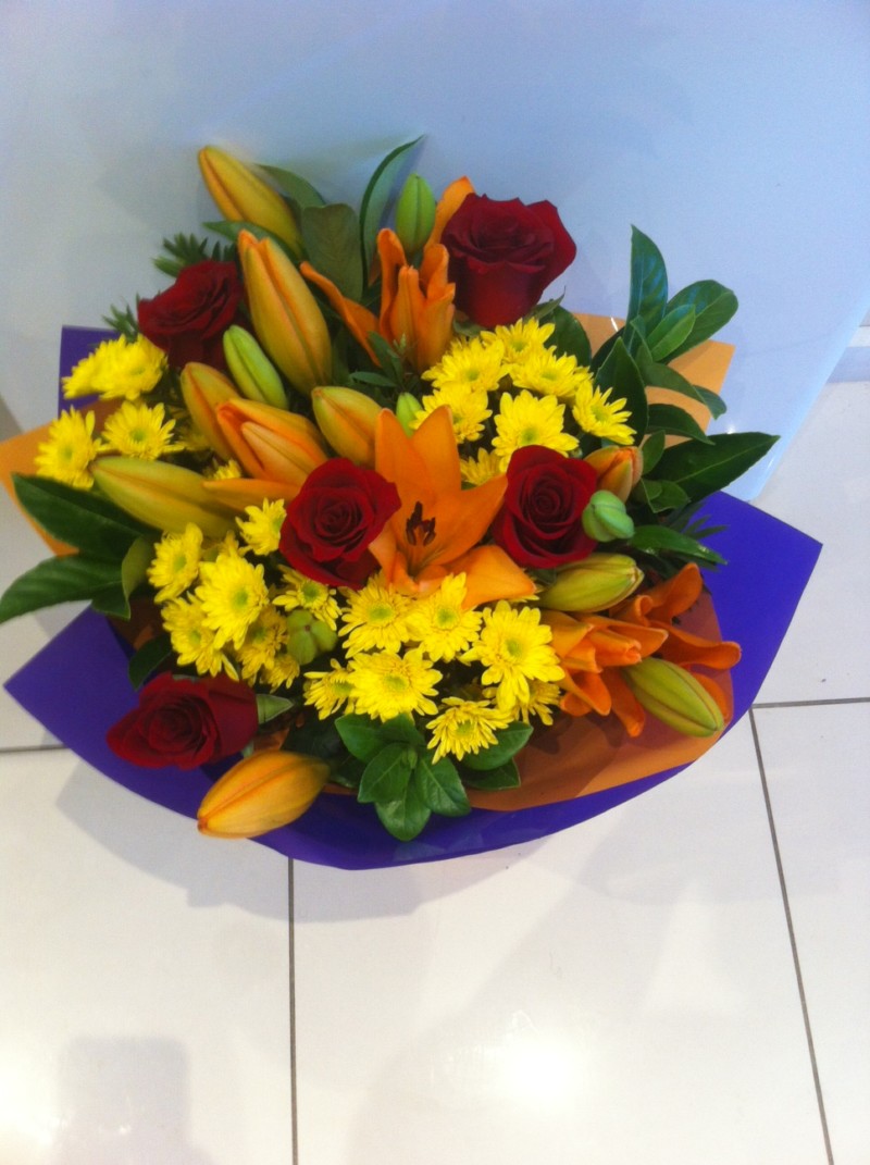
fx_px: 1176
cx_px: 435
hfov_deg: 40.6
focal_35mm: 35
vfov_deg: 52.7
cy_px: 582
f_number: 2.8
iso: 100
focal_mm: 3.85
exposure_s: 1/15
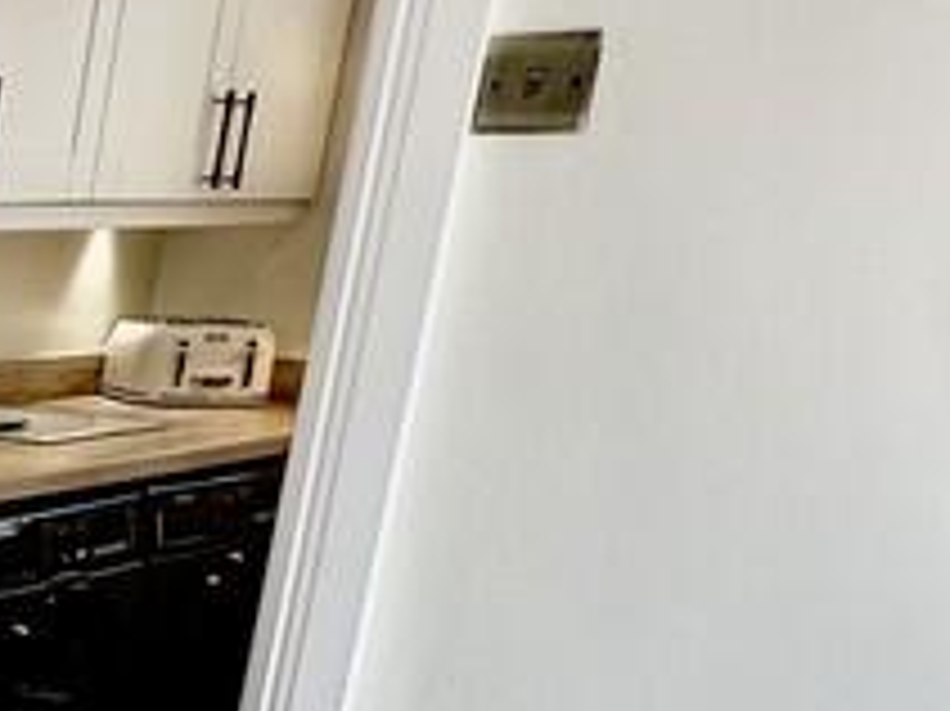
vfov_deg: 20.7
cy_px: 747
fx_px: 1865
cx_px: -914
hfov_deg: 18.9
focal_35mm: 68
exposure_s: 1/100
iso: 80
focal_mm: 2.22
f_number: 2.2
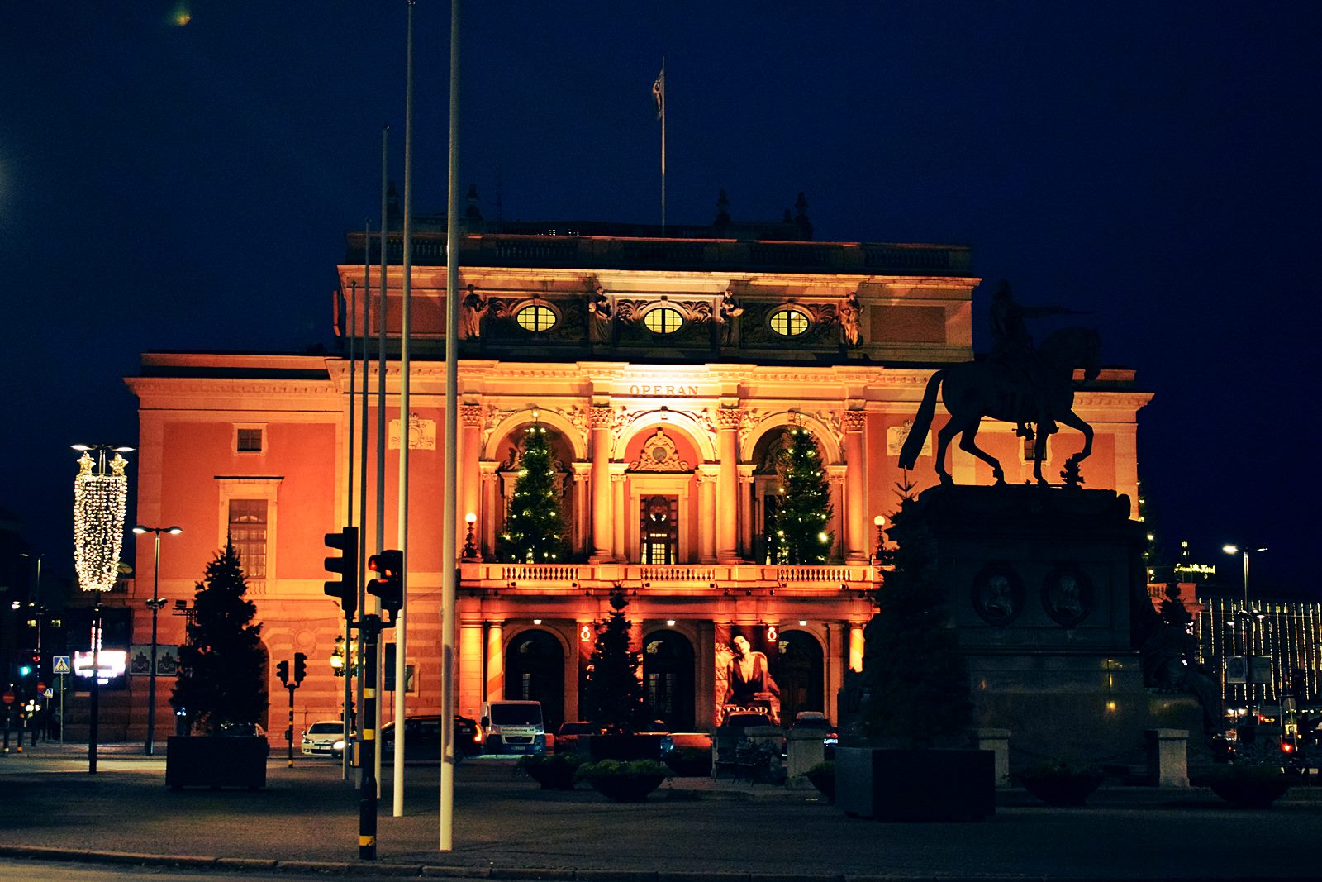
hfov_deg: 35.1
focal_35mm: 57
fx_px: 2093
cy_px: 441
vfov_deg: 23.8
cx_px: 661
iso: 6400
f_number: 4.8
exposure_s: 1/50
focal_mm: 38
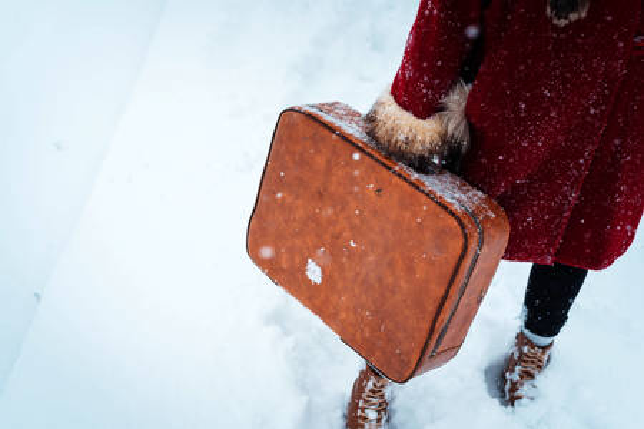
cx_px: 322
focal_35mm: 50
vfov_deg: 27.0
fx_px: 894
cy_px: 214
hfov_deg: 39.6
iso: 100
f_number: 3.5
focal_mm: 50
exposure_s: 1/500
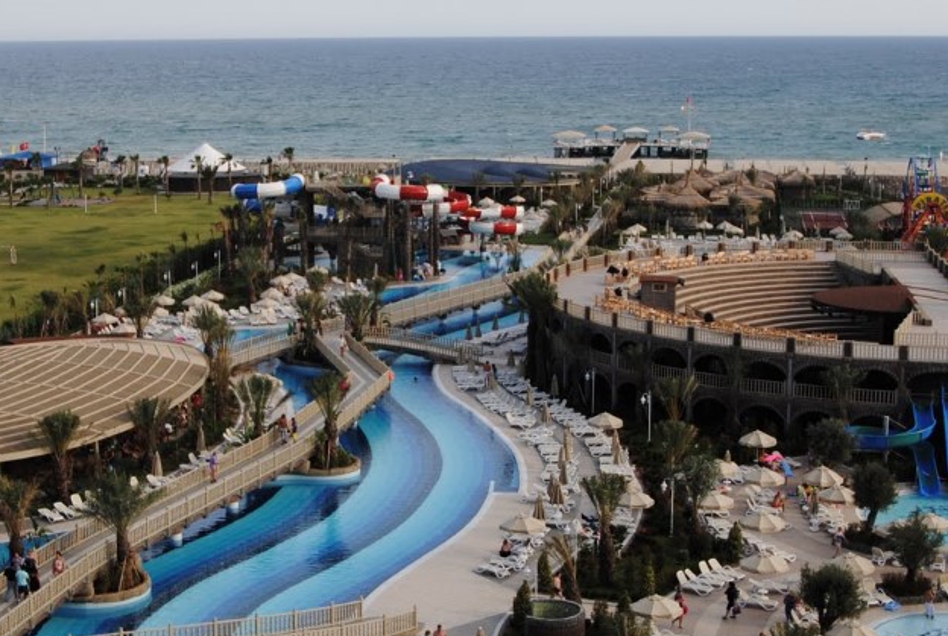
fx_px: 1742
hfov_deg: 30.4
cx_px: 401
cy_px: 340
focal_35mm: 66
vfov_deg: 20.7
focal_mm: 24
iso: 100
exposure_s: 1/160
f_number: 6.3
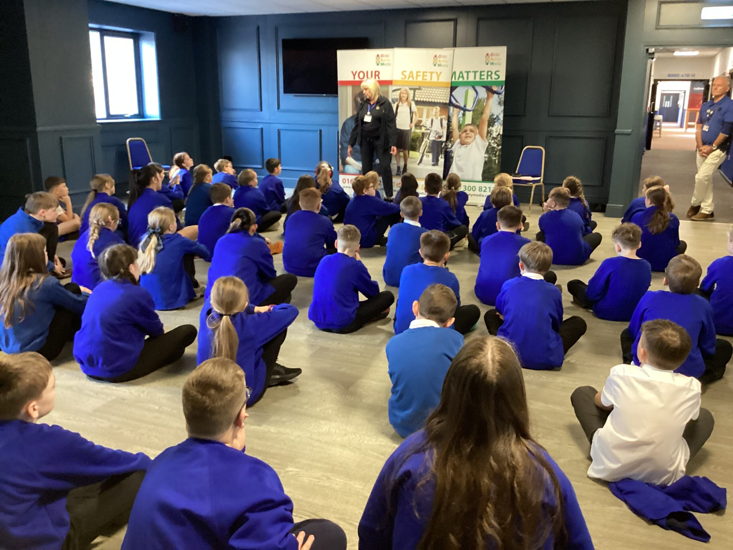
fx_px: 656
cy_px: 275
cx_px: 366
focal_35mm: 31
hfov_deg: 58.4
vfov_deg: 45.4
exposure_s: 1/33
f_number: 2.4
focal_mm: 3.3
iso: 400
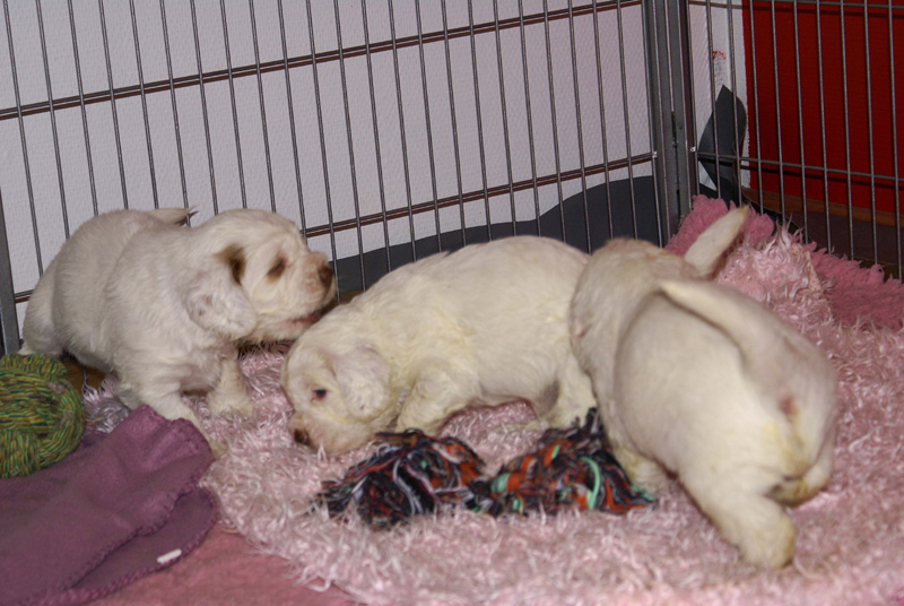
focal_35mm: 105
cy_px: 303
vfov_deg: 13.1
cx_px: 452
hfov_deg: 19.4
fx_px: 2641
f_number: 5.6
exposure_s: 1/125
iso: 400
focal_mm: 70
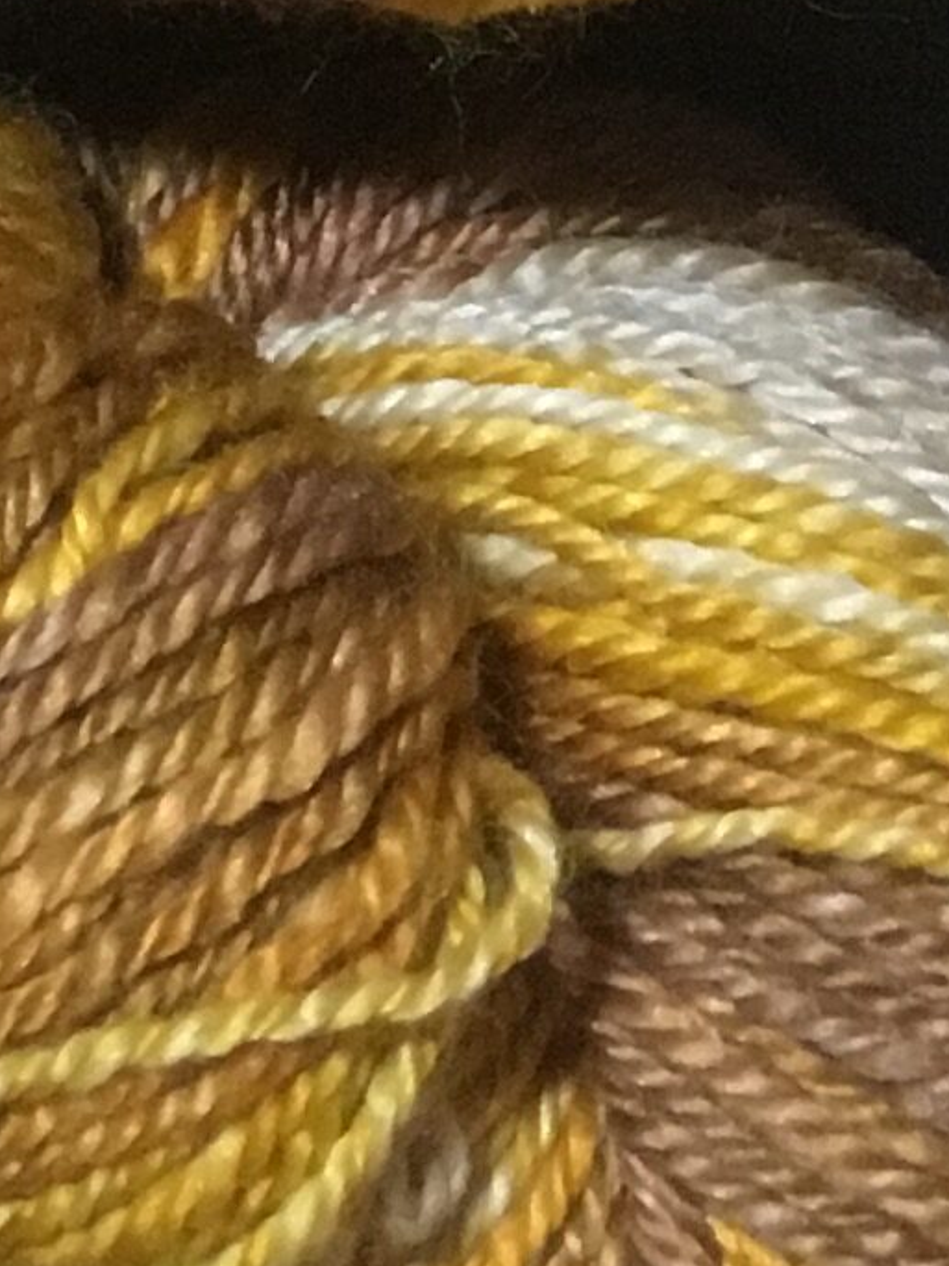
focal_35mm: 171
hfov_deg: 8.6
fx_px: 6251
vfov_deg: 10.1
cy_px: -1769
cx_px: -298
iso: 200
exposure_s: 1/30
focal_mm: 4.15
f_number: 2.2
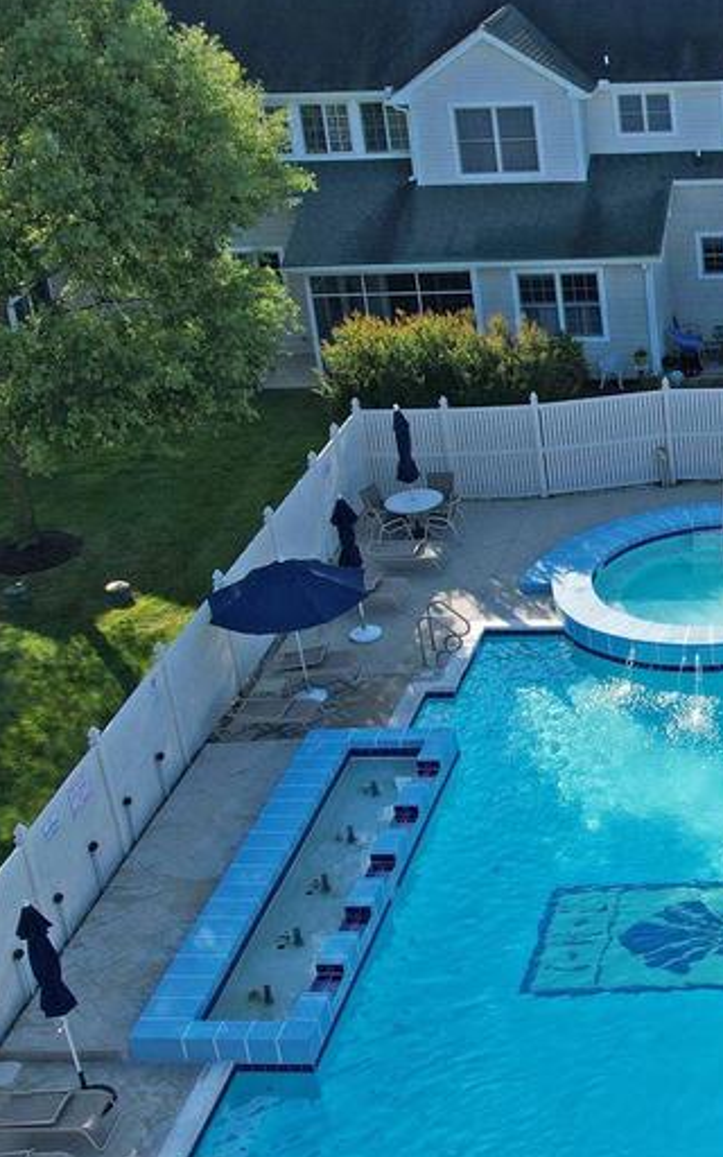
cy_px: 551
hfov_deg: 19.3
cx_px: 899
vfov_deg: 32.5
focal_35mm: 63
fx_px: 1986
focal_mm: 8.38
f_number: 2.8
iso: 100
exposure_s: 1/1000
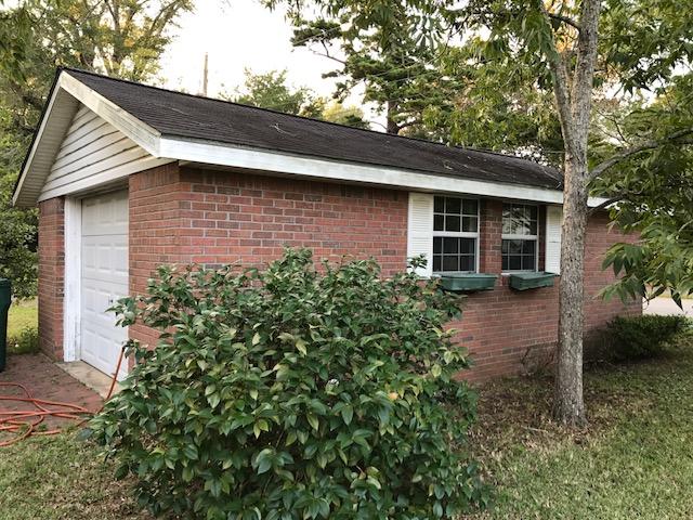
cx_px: 346
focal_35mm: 28
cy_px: 260
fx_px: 561
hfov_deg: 63.4
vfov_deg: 49.7
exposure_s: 1/40
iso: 25
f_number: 1.8
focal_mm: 3.99
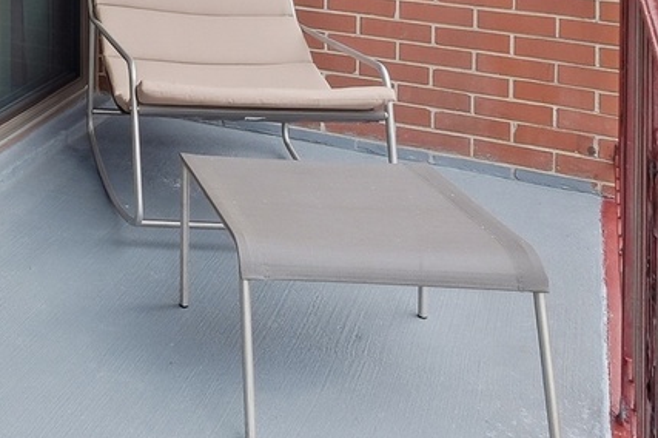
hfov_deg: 29.0
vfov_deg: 20.4
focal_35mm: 57
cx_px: -183
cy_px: -217
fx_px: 1041
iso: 800
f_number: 7.1
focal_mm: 10
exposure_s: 1/1500
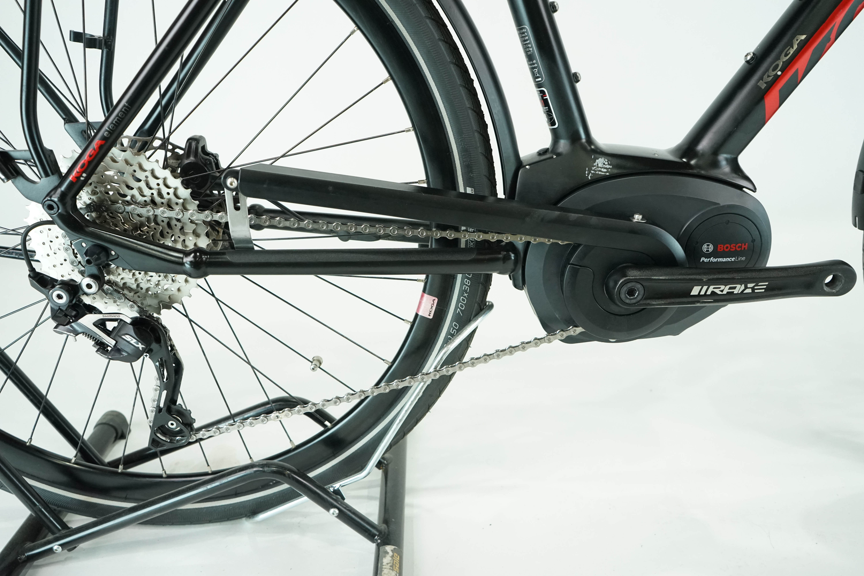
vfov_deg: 45.0
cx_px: 432
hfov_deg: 63.7
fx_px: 696
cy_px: 288
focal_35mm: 29
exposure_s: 1/200
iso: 2500
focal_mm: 29
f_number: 5.6
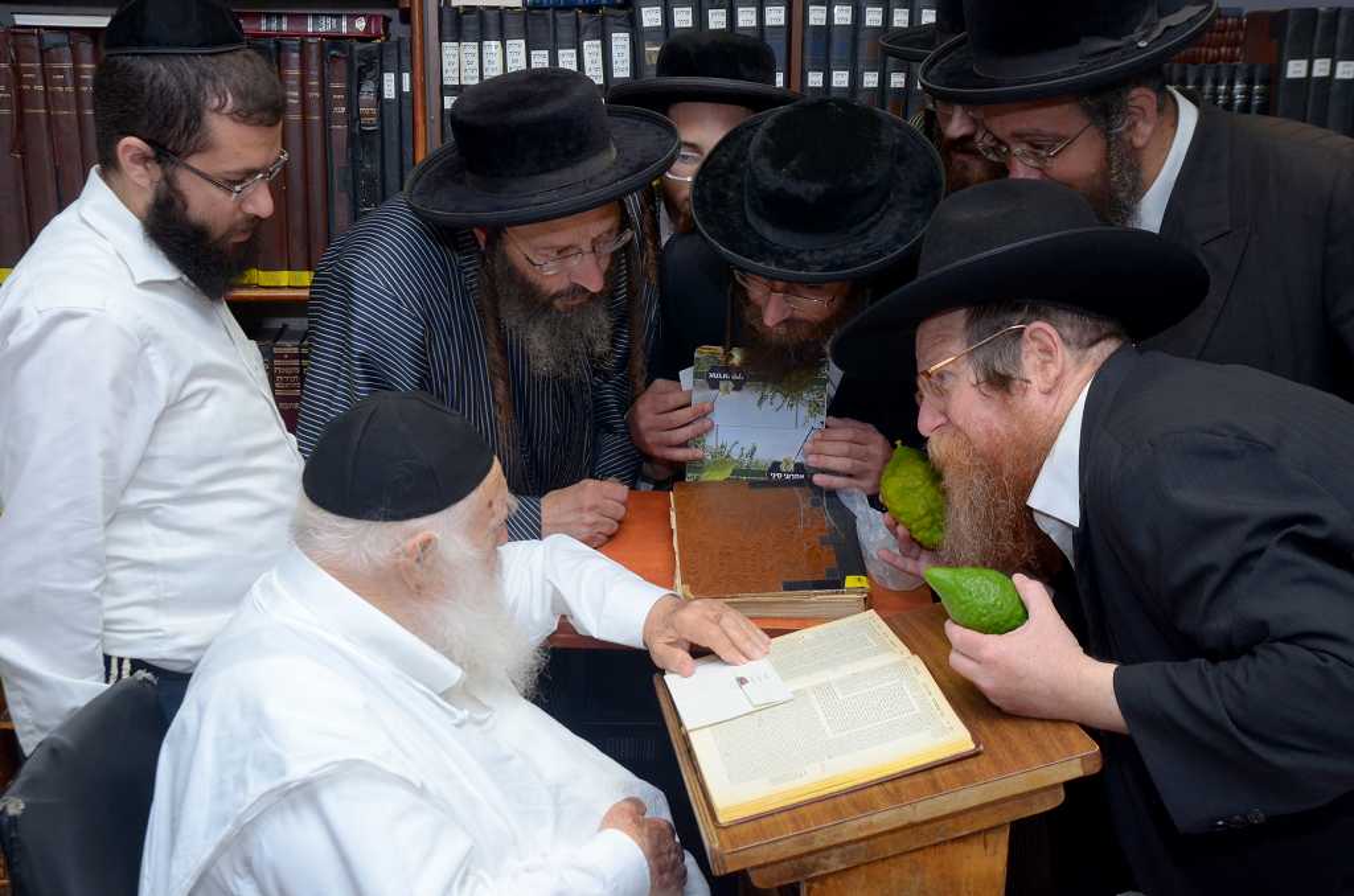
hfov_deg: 45.0
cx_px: 677
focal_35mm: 44
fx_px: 1633
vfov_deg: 30.7
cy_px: 448
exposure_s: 1/160
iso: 800
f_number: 8
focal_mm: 29
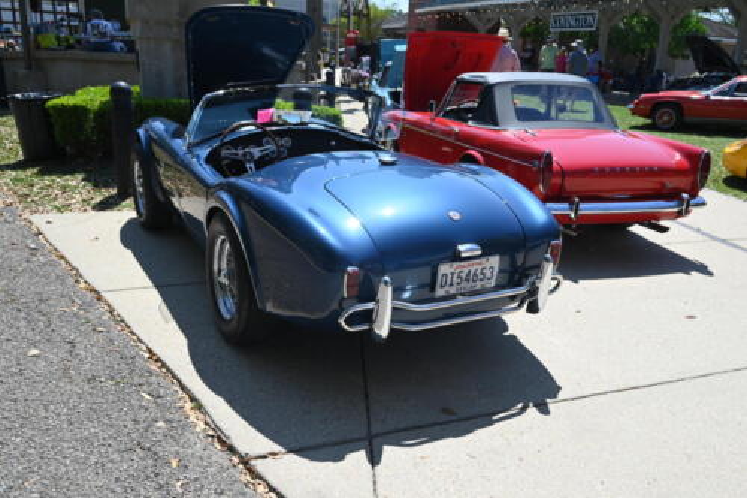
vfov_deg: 41.7
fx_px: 653
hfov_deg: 59.5
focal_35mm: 32
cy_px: 249
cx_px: 374
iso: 100
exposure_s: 1/400
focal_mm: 31.5
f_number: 7.1
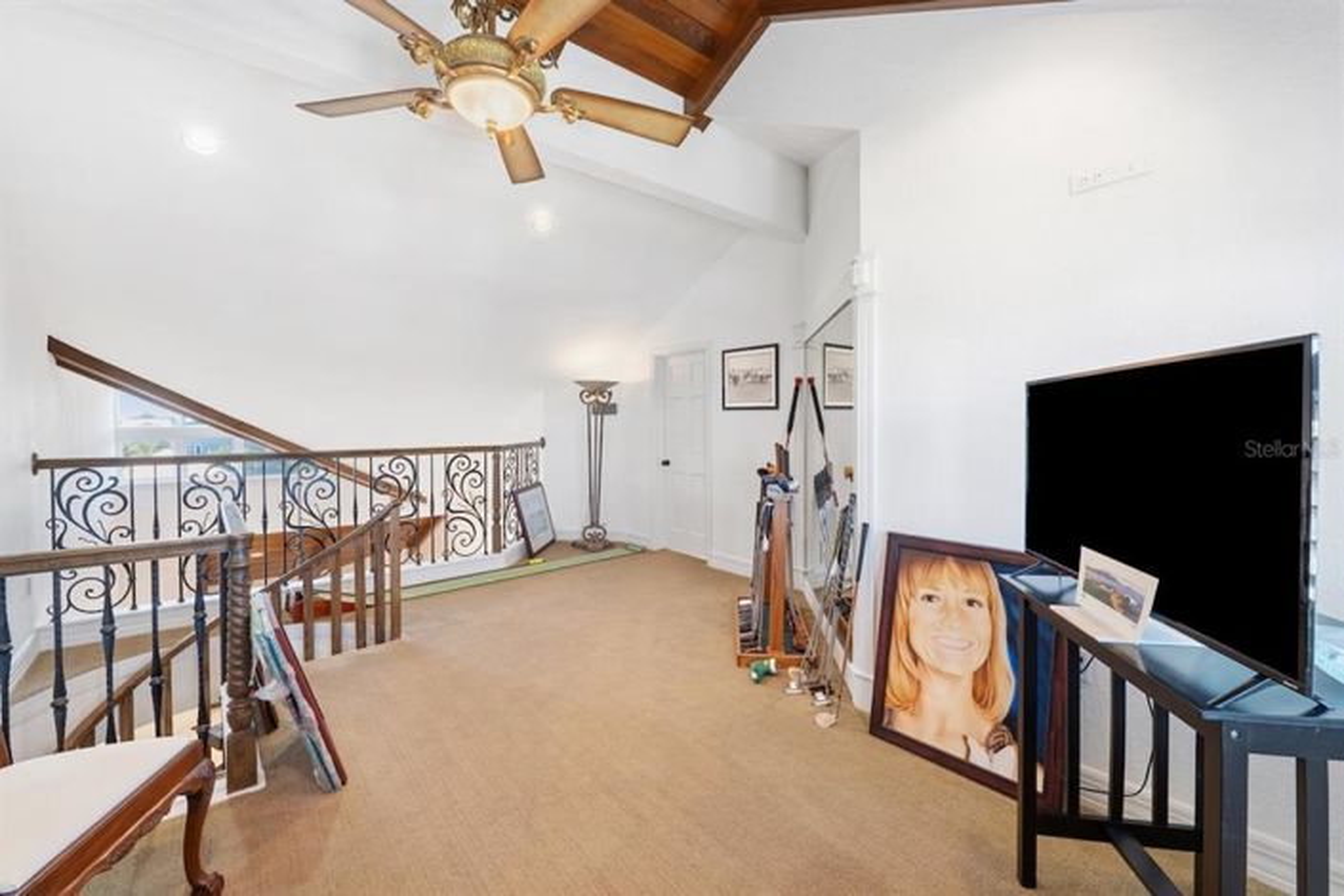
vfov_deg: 81.2
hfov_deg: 104.3
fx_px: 523
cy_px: 448
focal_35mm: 14
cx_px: 672
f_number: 8
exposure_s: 1/3
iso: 400
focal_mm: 14
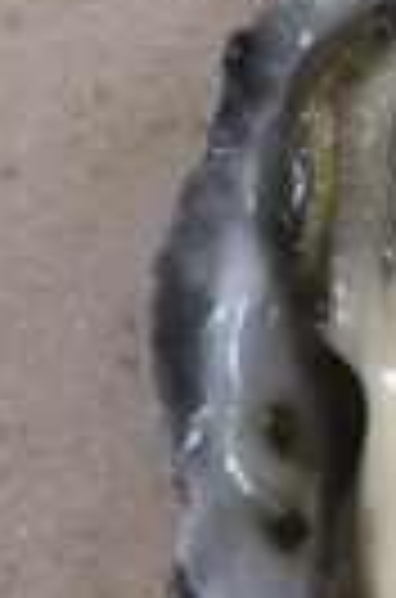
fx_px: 1509
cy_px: 400
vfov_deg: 22.3
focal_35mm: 91
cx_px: 594
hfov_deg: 14.0
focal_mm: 4.15
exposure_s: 1/15
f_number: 2.2
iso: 50
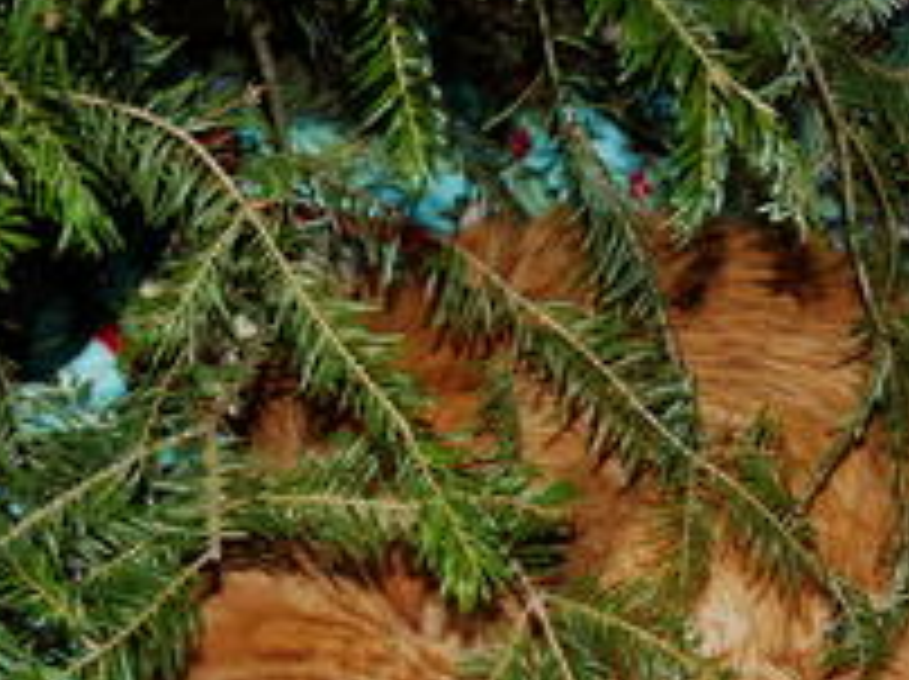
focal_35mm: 134
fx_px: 3515
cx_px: 734
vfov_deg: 10.9
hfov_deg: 14.6
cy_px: 689
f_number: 4.9
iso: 250
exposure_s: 1/60
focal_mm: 30
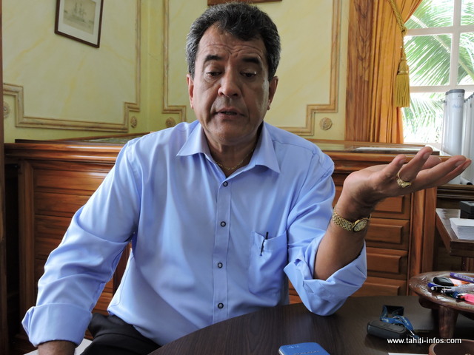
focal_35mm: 33
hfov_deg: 55.4
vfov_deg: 42.9
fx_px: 452
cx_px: 237
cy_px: 178
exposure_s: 1/25
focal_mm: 5.9
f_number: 3.6
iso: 400
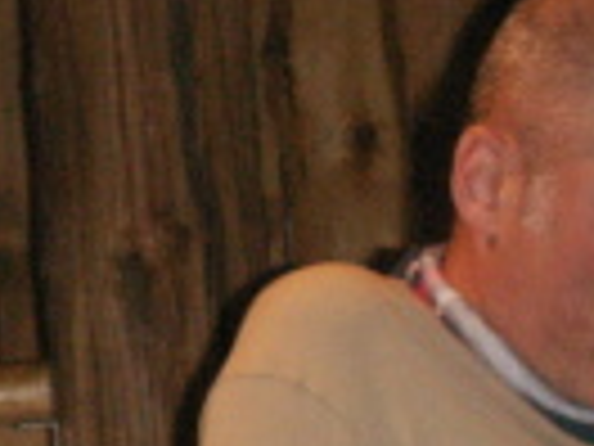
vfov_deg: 8.2
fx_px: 3089
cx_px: 94
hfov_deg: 10.9
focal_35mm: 180
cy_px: 315
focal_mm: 7.7
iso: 160
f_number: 3.5
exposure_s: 1/40
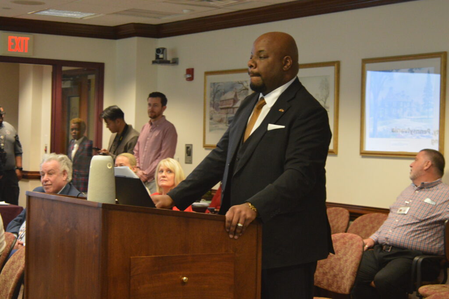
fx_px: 1028
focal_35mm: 82
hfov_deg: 24.6
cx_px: 224
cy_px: 150
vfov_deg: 16.5
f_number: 5.6
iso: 2500
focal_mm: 55
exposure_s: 1/60
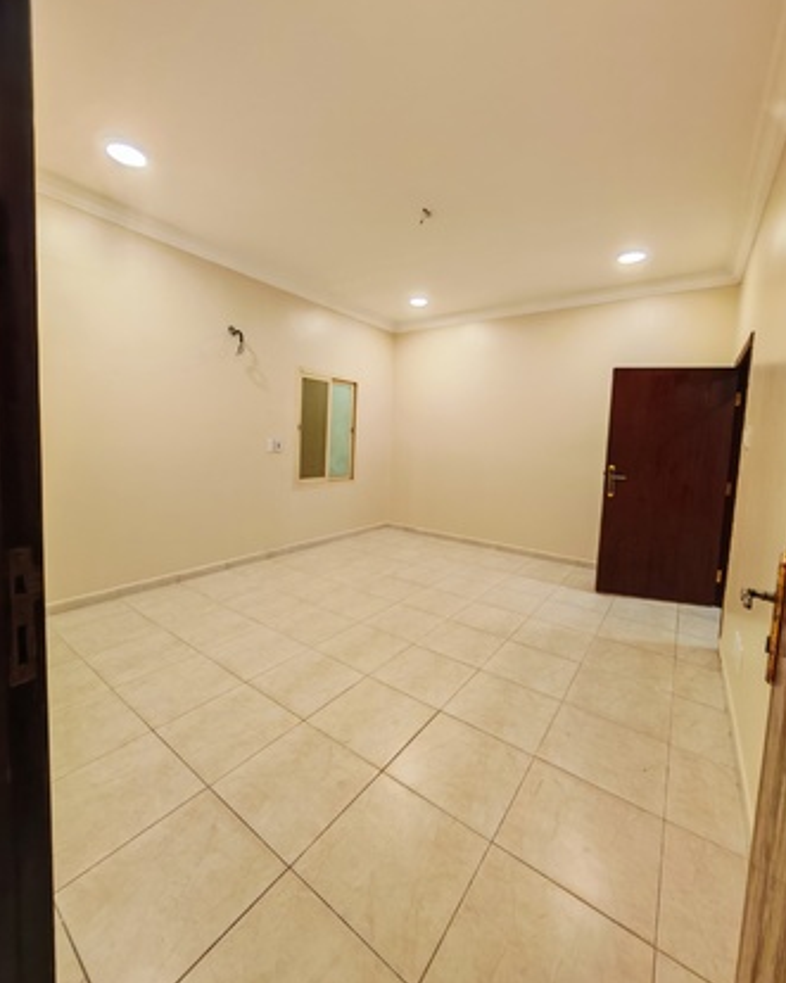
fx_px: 407
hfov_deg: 88.0
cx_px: 398
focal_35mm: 14
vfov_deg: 100.7
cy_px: 471
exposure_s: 1/40
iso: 200
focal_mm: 1.82
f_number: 2
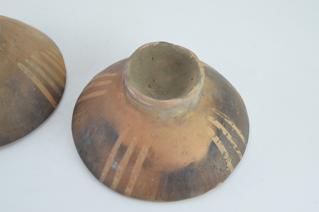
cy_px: 106
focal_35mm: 82
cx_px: 160
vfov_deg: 16.6
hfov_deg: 24.6
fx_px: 731
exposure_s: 1/125
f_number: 5.6
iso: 800
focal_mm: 55
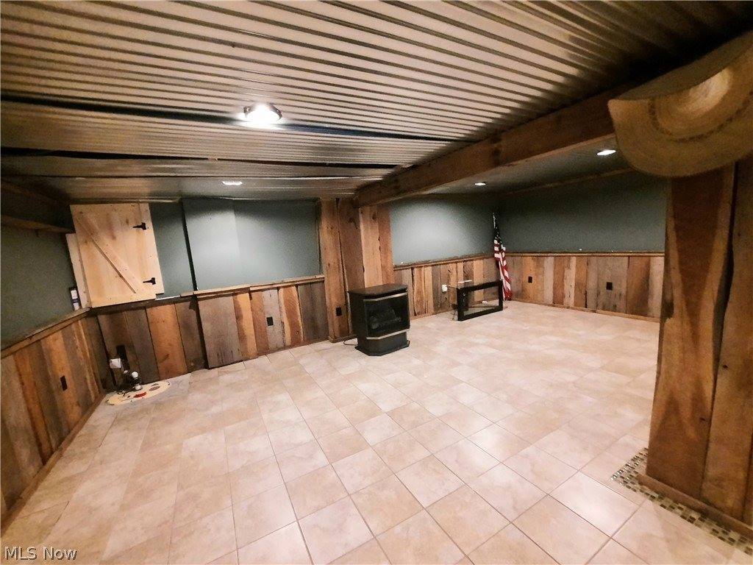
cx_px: 376
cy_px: 282
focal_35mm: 13
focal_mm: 1.74
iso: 800
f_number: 2.2
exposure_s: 1/15
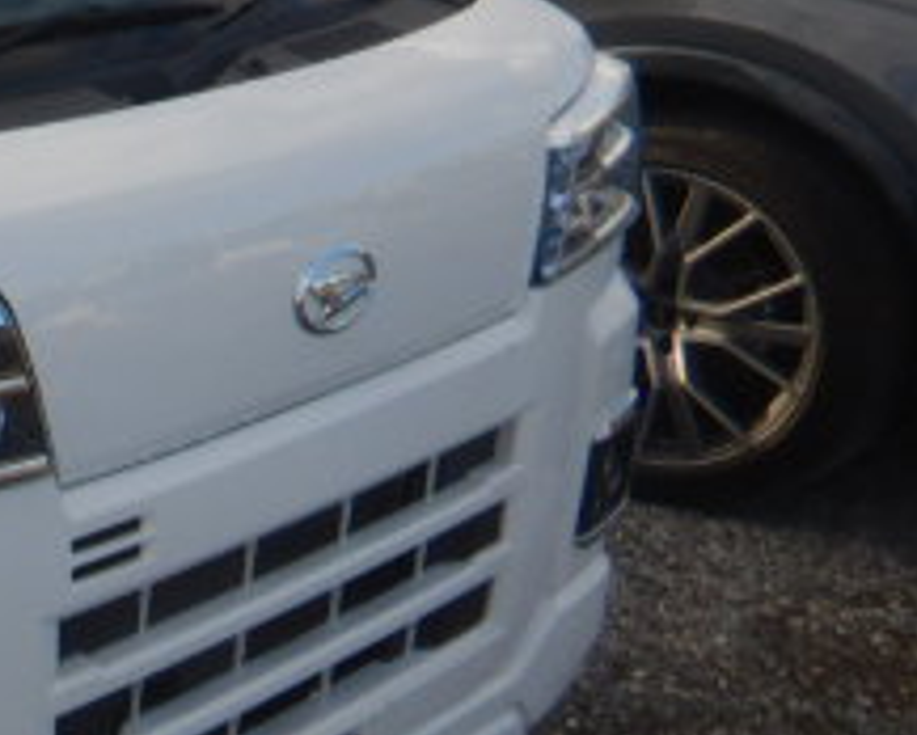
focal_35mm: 69
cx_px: -385
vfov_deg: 22.1
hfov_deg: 23.2
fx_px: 1874
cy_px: 262
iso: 125
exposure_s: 1/320
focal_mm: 4.3
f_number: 2.8
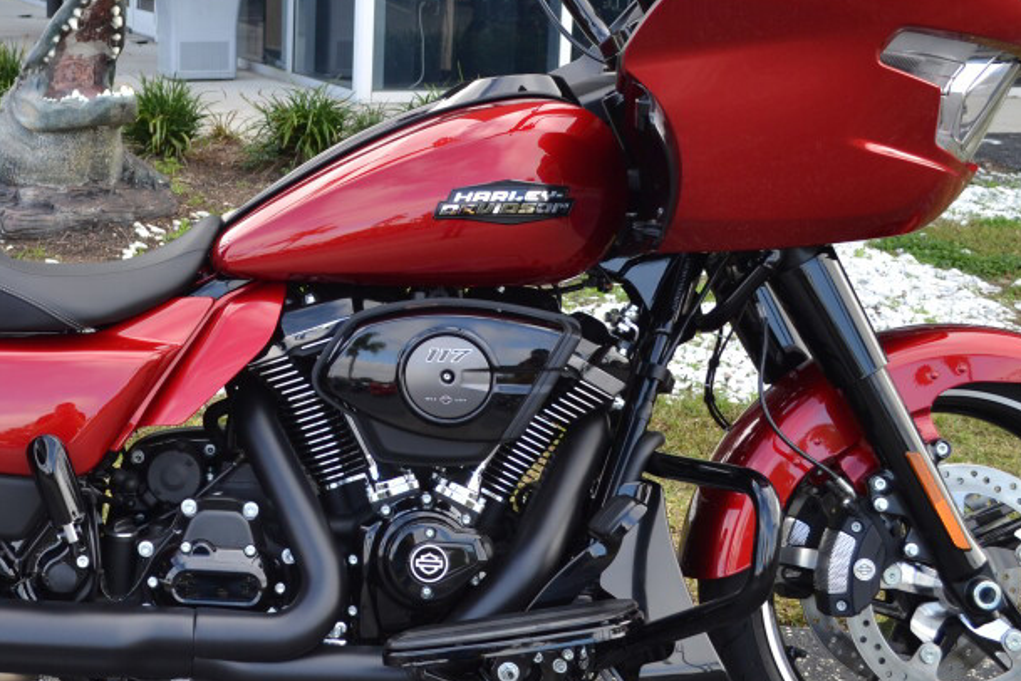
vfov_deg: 20.9
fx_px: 1843
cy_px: 243
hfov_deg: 30.2
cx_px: 196
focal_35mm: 65
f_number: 5.6
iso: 125
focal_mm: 22
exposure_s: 1/125
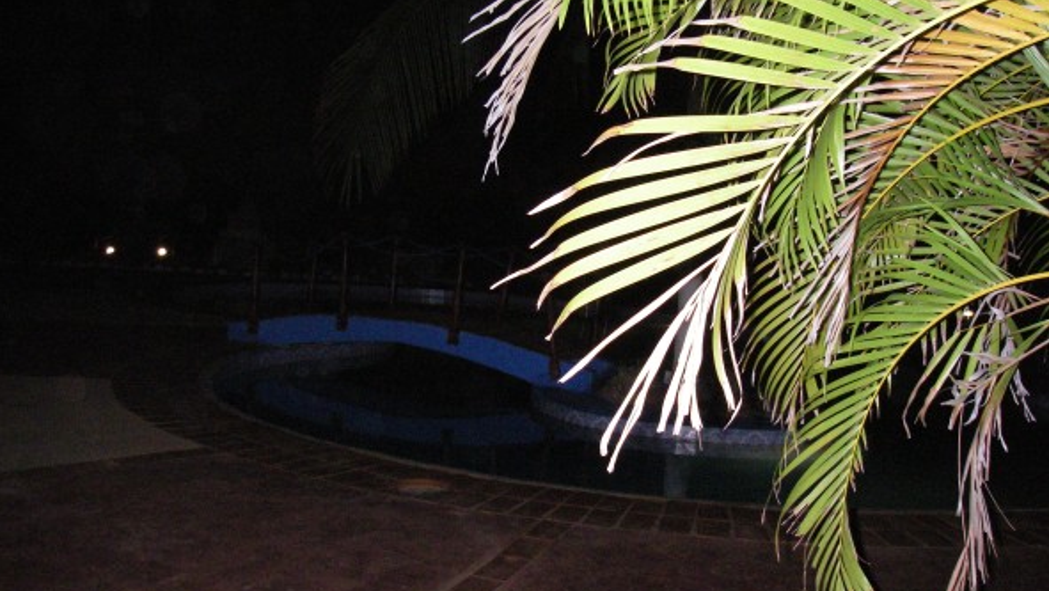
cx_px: 518
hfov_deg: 48.3
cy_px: 305
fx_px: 1169
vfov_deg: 28.4
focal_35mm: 42
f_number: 3.3
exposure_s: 1/40
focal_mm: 6.3
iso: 400
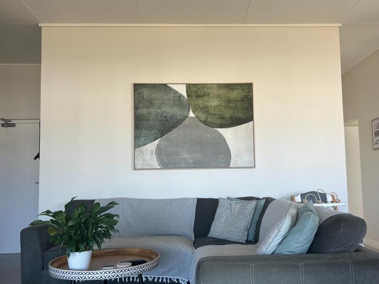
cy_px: 158
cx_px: 202
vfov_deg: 46.7
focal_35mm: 30
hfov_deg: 59.9
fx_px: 329
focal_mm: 5.7
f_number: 1.5
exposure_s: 1/121
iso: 40
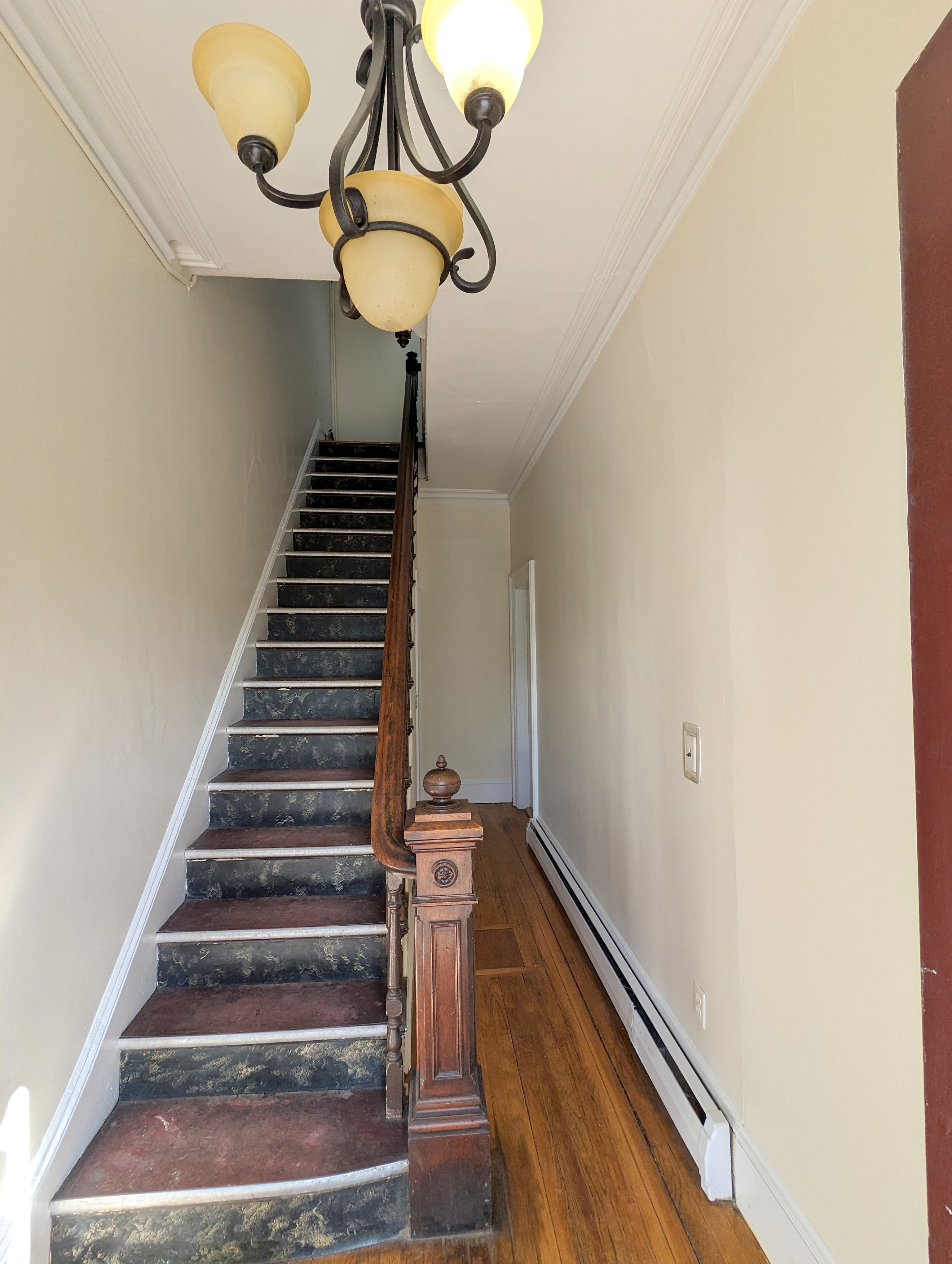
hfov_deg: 78.2
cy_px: 632
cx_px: 476
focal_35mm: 16
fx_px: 585
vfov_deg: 94.4
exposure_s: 1/60
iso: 65
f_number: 2.2
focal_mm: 2.35
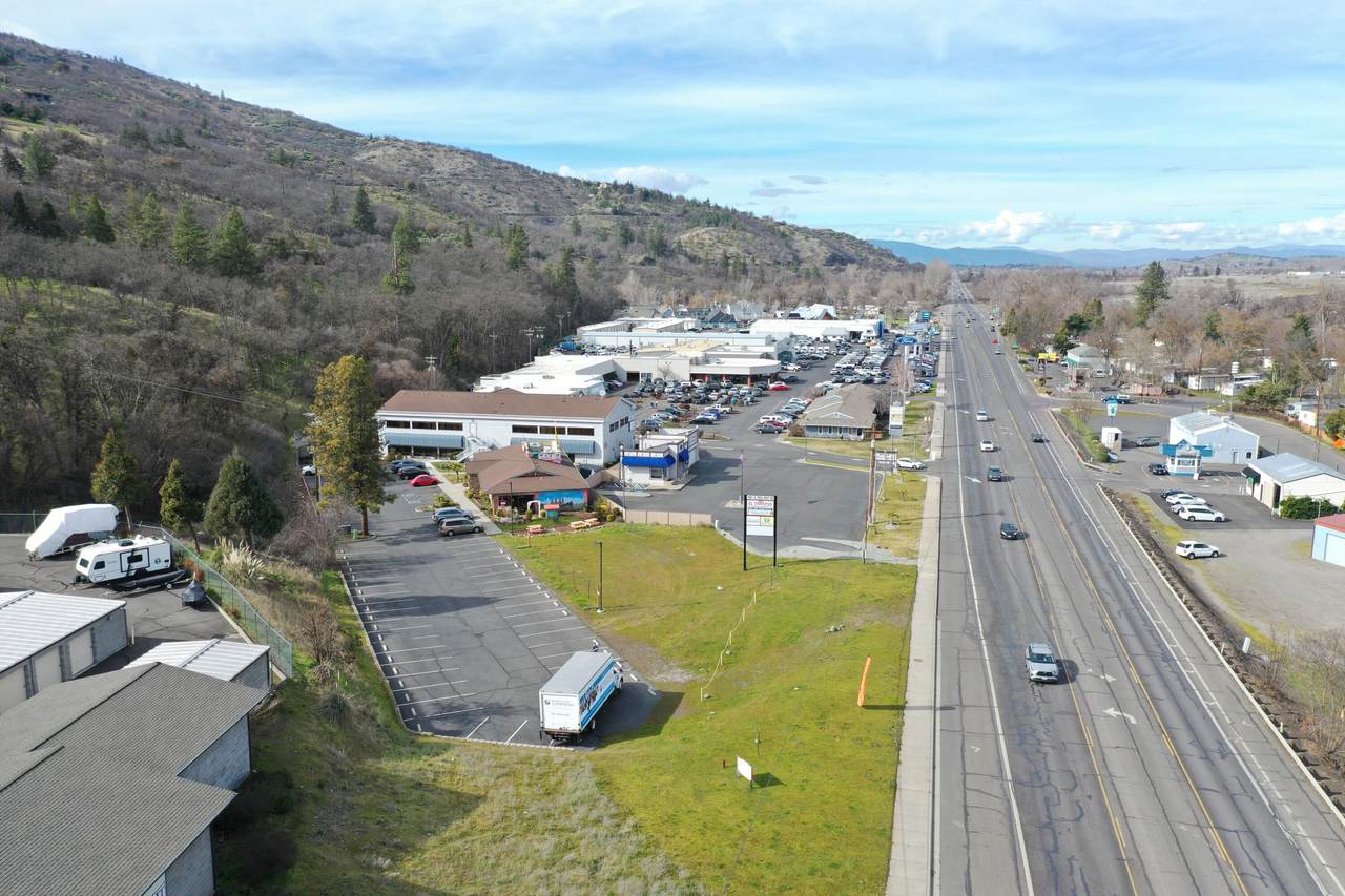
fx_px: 1046
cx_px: 672
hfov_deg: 65.5
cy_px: 448
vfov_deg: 46.4
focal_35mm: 28
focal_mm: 10.26
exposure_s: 1/320
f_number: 5
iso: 100
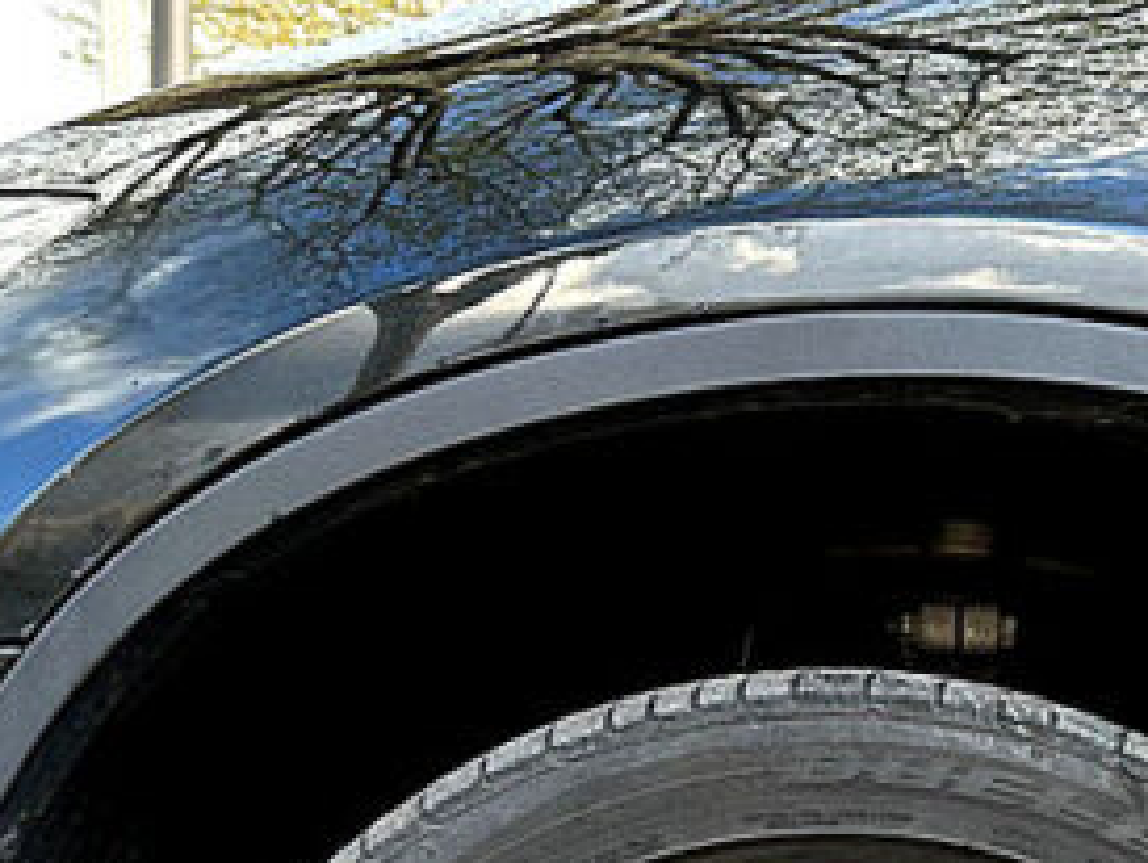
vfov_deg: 19.2
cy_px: 1177
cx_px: 892
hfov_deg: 27.3
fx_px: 2324
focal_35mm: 70
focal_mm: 6.86
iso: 64
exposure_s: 1/132
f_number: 1.78
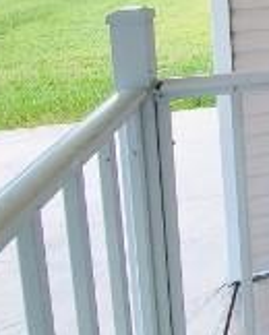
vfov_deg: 33.2
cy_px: -21
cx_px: 567
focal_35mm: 50
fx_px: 497
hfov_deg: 17.8
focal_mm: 1.8
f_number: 2.2
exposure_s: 1/150
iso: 50
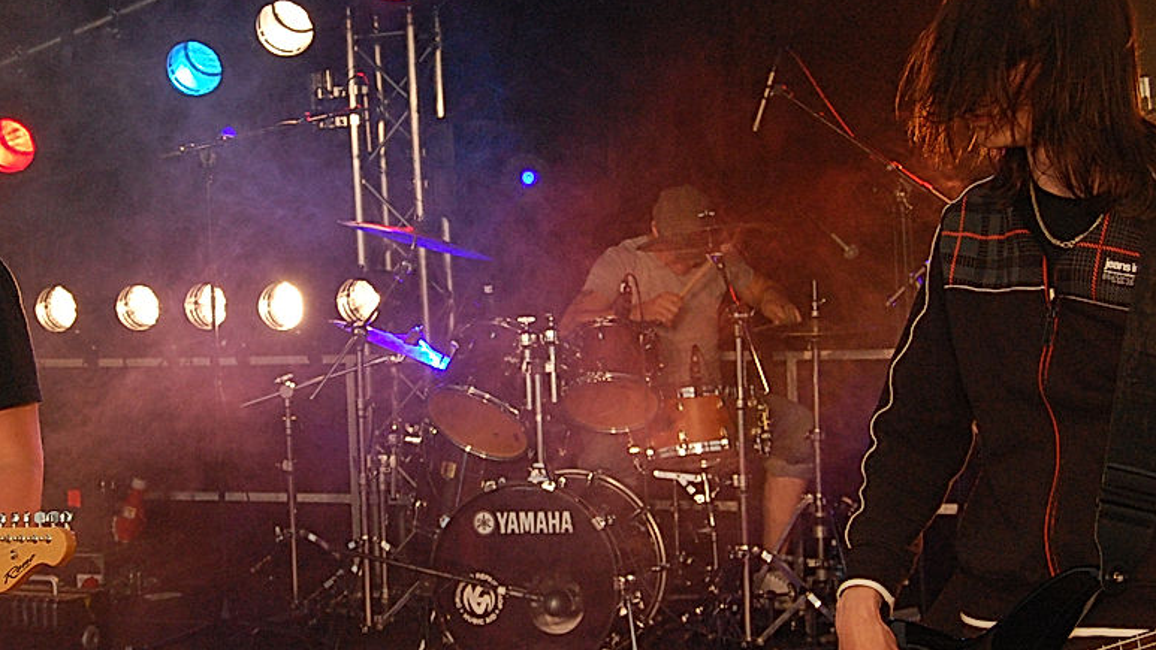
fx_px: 2391
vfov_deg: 15.5
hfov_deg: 26.9
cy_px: 290
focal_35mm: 78
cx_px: 345
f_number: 7.1
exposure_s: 1/200
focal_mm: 32
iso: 800
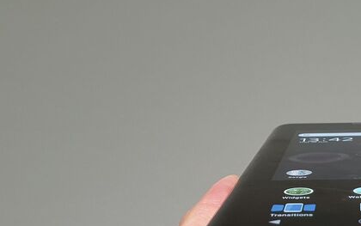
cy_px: 202
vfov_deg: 22.6
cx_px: 298
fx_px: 551
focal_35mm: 56
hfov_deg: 34.9
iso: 160
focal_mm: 4.3
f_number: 2.4
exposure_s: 1/50
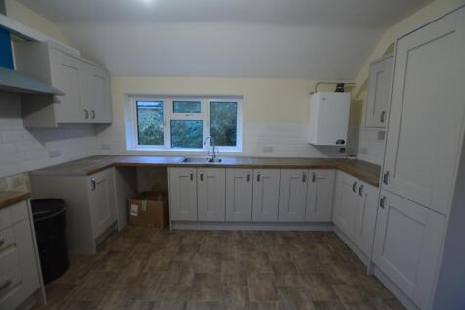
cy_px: 155
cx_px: 232
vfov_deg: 77.3
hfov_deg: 100.4
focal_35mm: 15
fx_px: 194
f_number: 3.5
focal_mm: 10
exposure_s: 1/60
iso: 1000
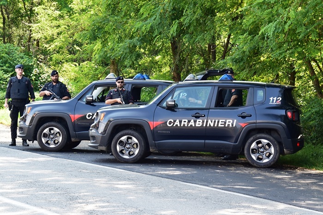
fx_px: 1157
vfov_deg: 10.6
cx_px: 162
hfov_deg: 15.9
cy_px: 108
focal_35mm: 129
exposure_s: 1/125
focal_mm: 86
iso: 500
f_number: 9
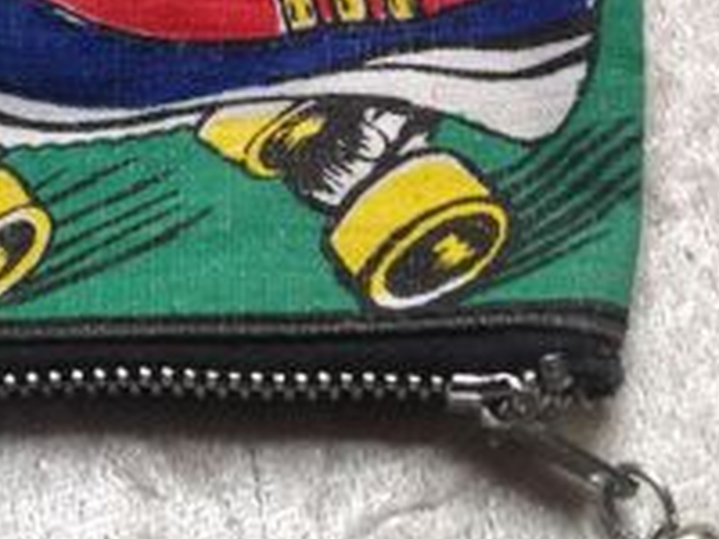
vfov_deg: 17.3
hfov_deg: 23.0
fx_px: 1745
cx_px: 165
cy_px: 31
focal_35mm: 84
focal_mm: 4.28
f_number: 2.4
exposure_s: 1/15
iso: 64
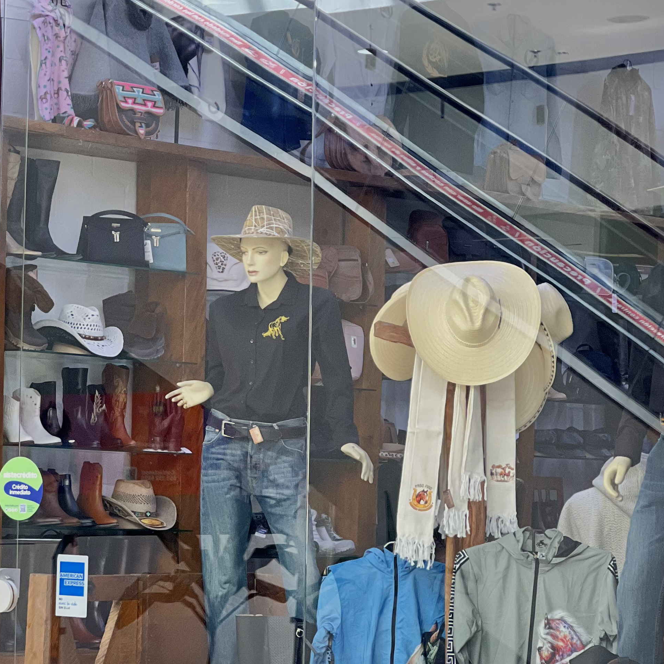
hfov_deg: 12.2
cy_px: 276
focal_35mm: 143
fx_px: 3103
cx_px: 231
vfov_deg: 12.2
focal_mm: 9
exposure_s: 1/120
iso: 250
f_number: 2.8
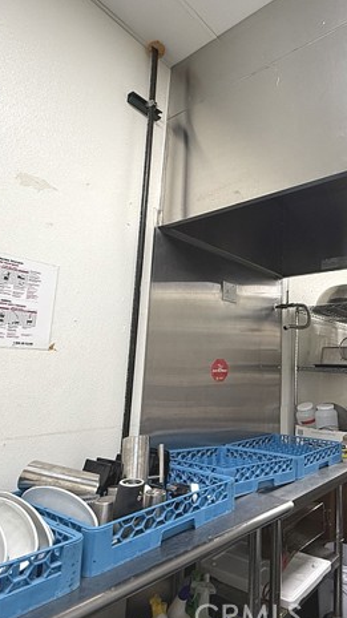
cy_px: 316
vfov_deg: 83.9
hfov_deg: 48.6
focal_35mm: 21
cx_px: 304
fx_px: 344
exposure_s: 1/120
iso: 320
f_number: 2.2
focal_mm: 2.22
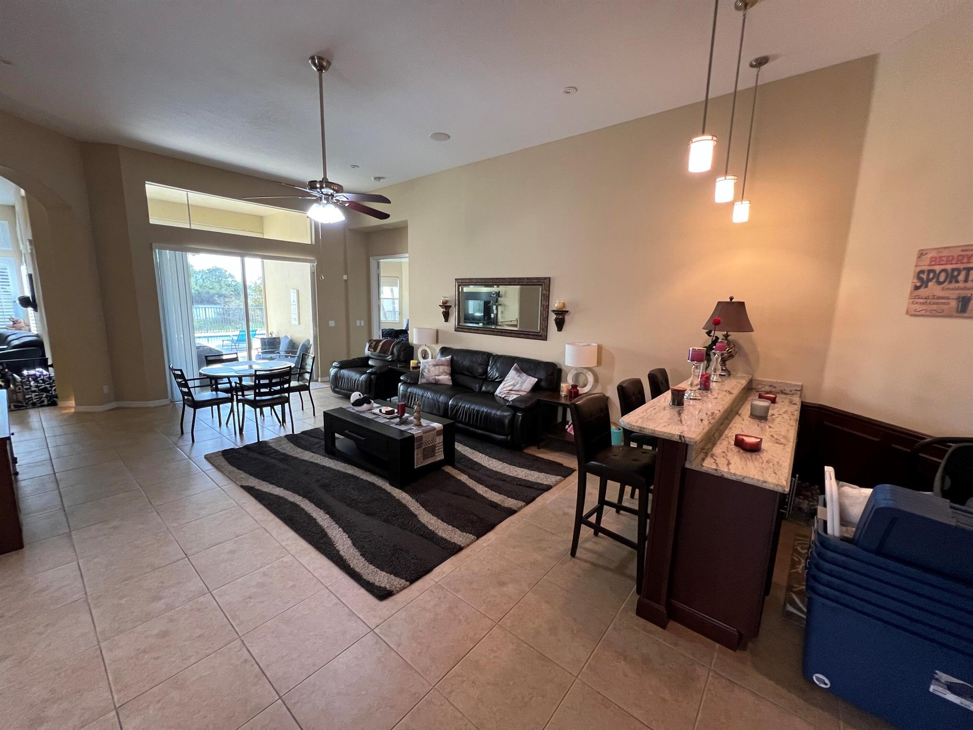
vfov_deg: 89.9
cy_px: 365
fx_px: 365
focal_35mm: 13
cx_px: 486
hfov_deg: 106.2
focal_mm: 1.57
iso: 320
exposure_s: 1/60
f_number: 1.8
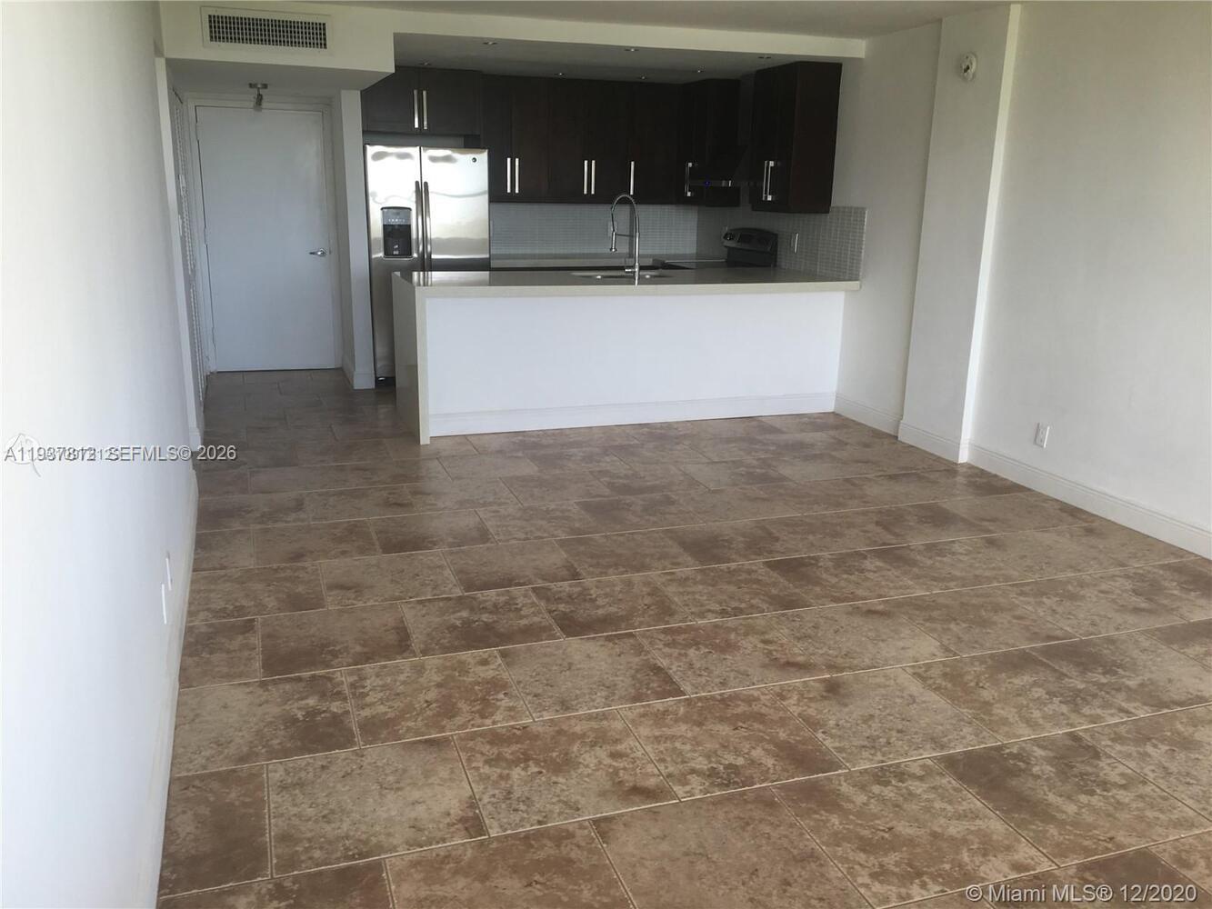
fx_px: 1015
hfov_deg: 61.7
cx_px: 606
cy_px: 454
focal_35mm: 29
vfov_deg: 48.2
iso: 25
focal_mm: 4.15
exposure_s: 1/60
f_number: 2.2
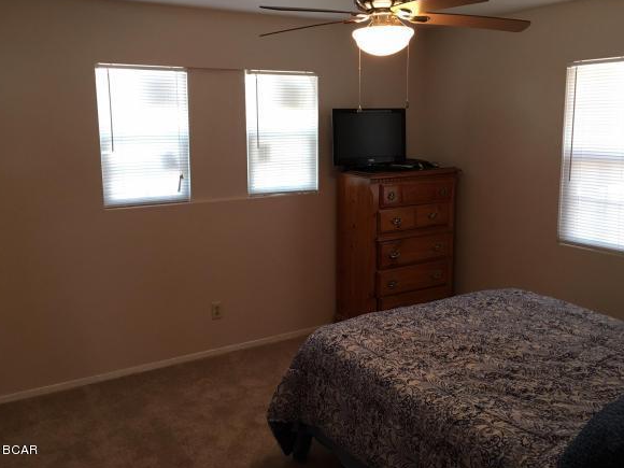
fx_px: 577
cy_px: 213
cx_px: 298
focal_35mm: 32
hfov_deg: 56.8
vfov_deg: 44.1
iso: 100
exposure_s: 1/30
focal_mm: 4.15
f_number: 2.2
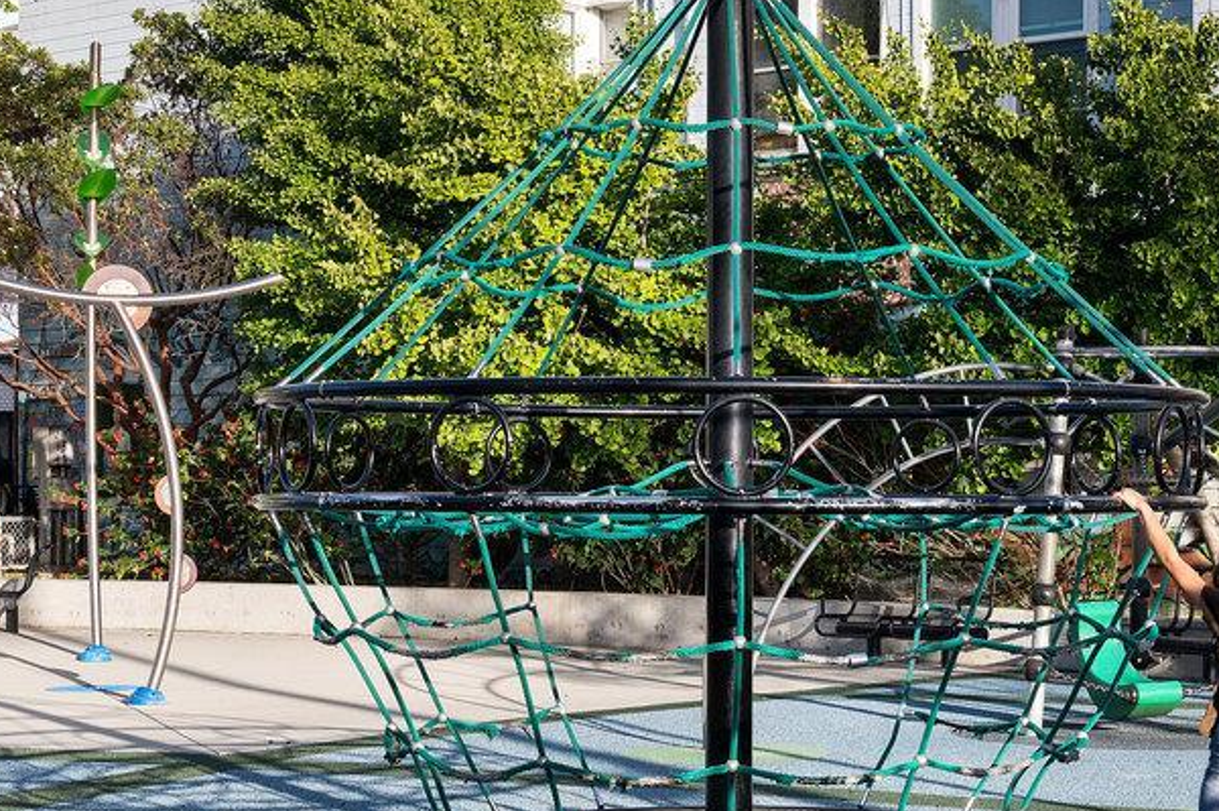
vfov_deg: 16.5
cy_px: 187
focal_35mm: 82
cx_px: 735
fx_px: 2774
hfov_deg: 24.7
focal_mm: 41
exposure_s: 1/500
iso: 400
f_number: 9
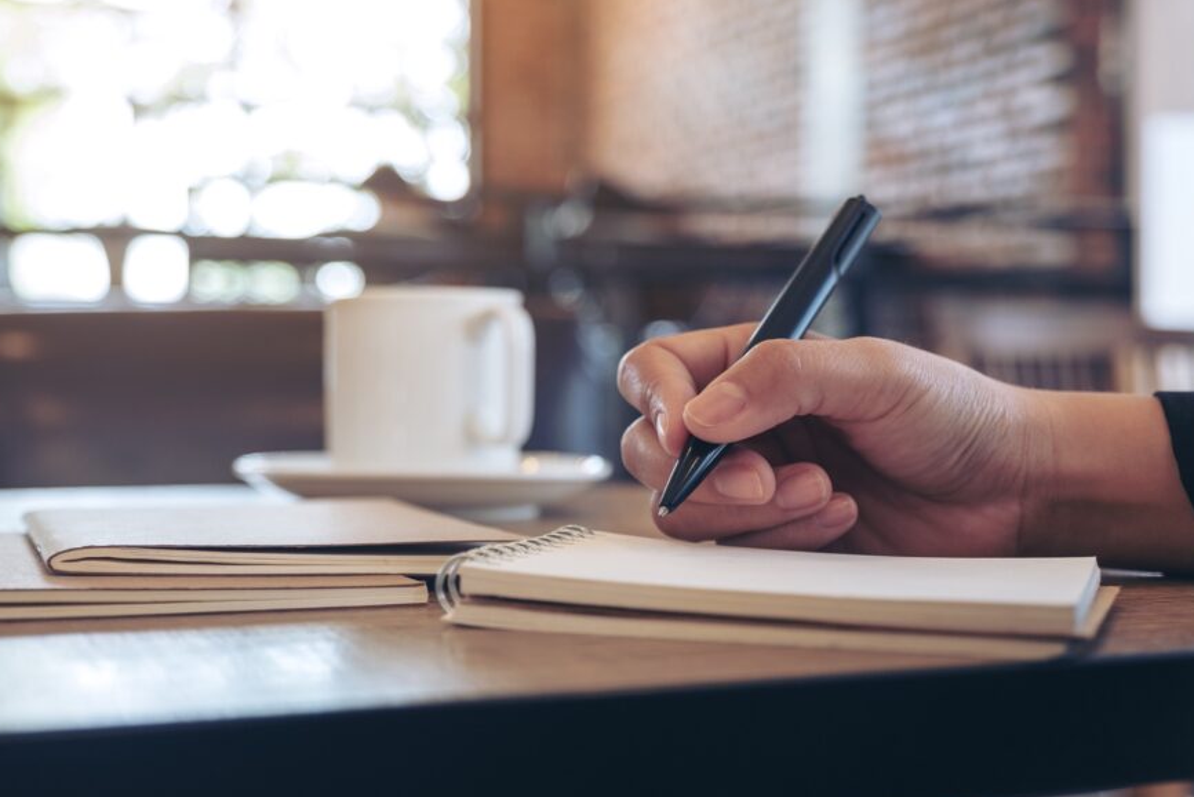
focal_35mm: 52
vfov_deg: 26.0
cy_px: 399
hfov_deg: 38.2
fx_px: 1725
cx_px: 574
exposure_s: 1/40
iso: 200
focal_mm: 29.2
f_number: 2.8
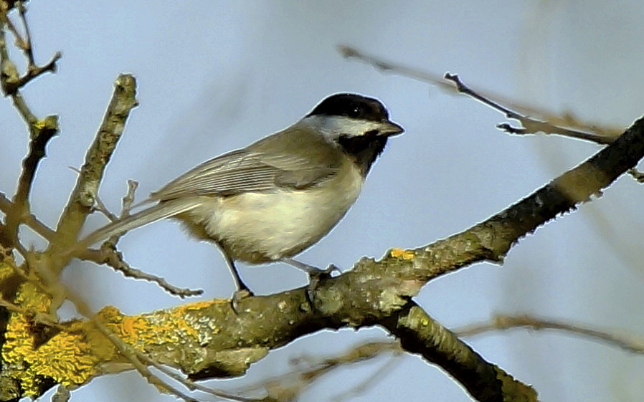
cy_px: 192
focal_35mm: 572
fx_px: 10038
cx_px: 322
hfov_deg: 3.7
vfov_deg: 2.3
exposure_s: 1/1600
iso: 500
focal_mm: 560
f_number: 6.3
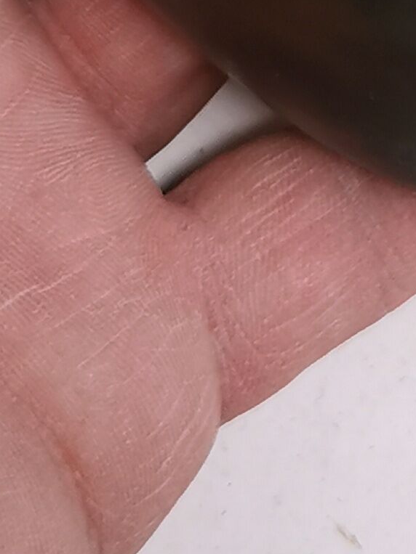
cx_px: 518
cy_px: -607
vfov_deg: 10.2
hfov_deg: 8.3
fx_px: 2837
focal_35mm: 177
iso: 80
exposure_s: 1/100
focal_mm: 5.58
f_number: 1.8
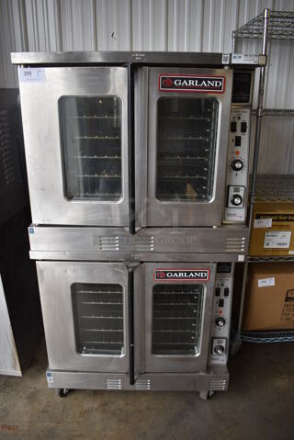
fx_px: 330
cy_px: 220
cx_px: 147
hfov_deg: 48.0
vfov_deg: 67.4
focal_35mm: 27
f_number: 4
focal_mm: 18
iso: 400
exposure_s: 1/250
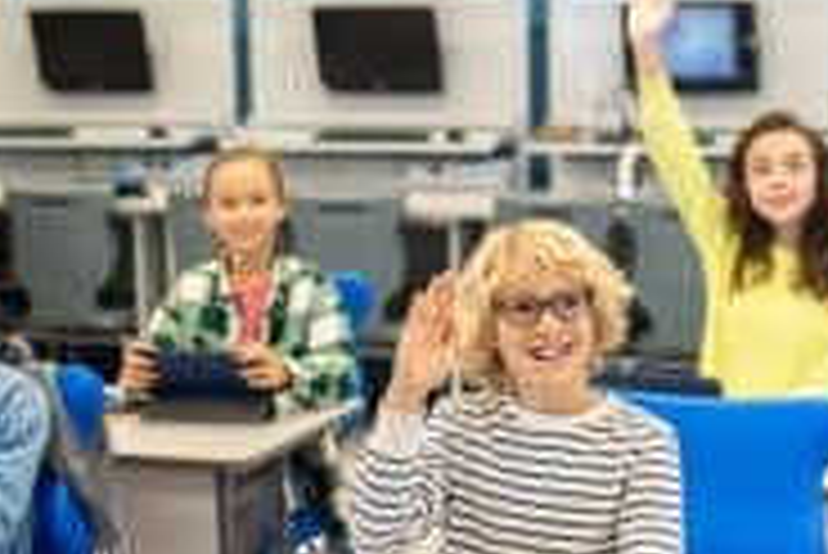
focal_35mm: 80
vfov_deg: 17.1
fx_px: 1841
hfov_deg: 24.8
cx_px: 688
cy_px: 252
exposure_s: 1/200
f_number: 2.2
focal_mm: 35
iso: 250
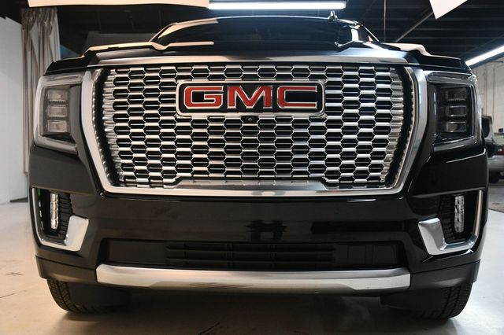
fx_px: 504
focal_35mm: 36
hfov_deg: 53.2
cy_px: 168
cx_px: 252
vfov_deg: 36.8
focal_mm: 24
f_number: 3.8
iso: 1600
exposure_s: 1/125
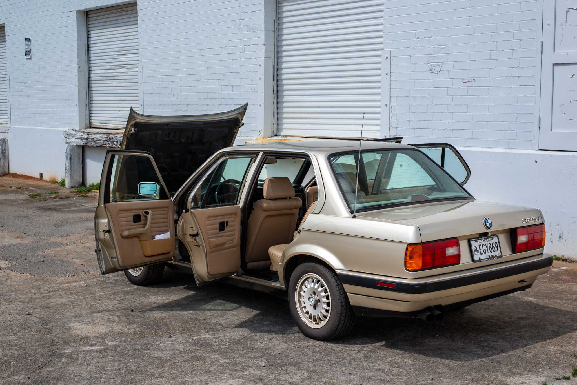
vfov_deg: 27.0
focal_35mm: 50
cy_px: 192
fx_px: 802
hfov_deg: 39.6
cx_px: 288
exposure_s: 1/160
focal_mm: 50
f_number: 16
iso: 100
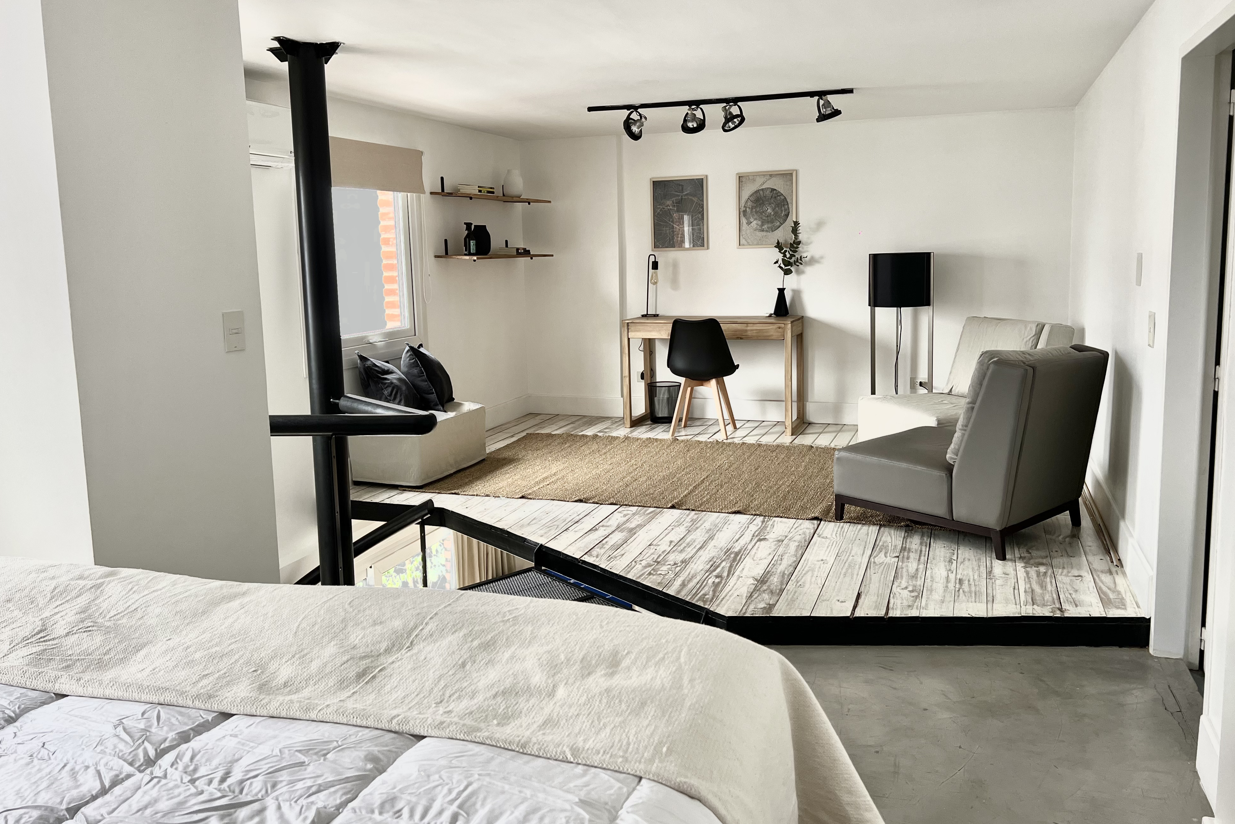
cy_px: 366
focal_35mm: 28
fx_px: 960
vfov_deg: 46.3
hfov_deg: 65.5
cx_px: 631
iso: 100
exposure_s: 1/121
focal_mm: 5.7
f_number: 1.5
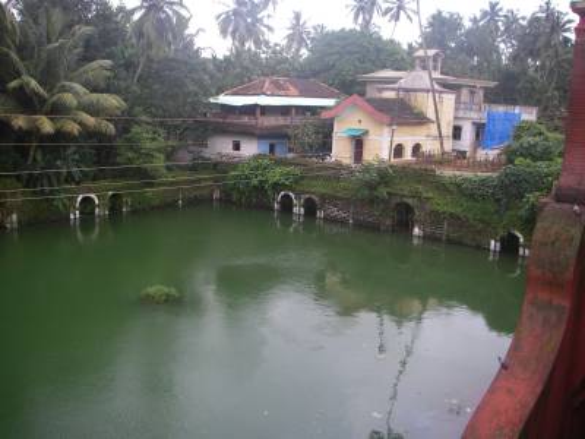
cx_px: 292
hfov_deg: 49.0
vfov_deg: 37.7
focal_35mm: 38
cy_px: 220
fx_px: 642
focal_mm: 6.3
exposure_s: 1/125
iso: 80
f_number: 3.3
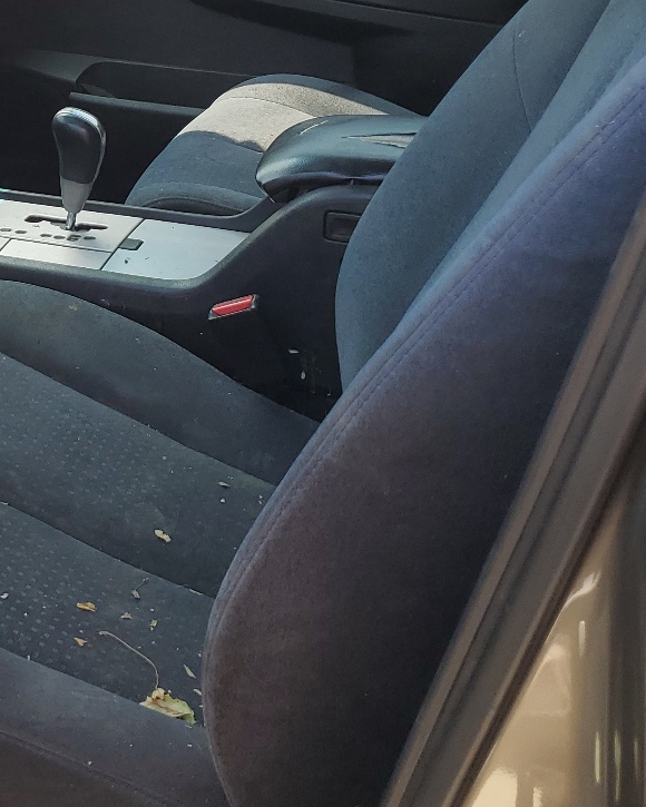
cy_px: 228
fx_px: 1338
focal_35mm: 56
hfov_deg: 25.4
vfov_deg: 33.1
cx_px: -39
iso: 50
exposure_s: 1/238
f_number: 1.5
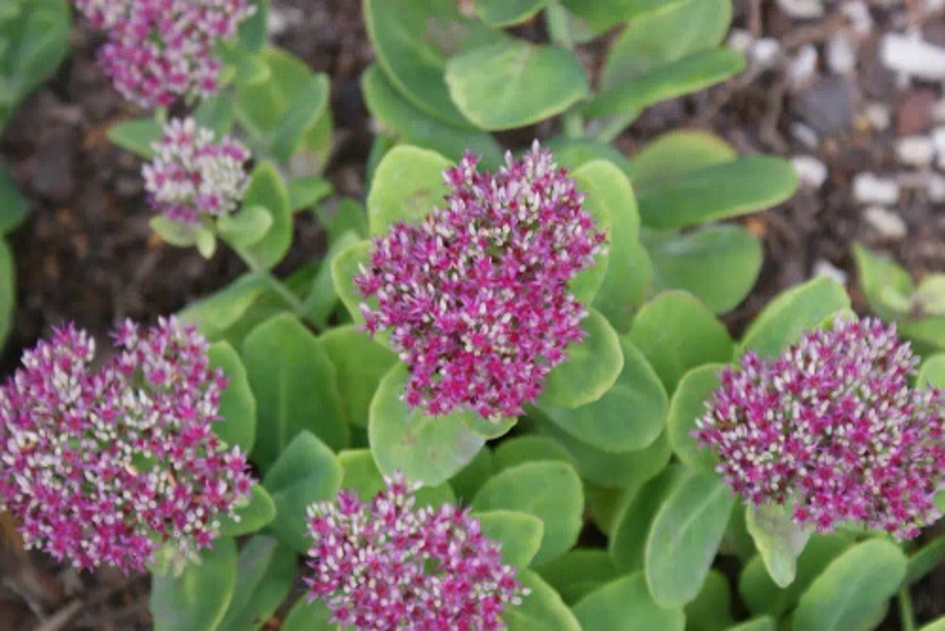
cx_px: 472
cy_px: 316
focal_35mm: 105
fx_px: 2758
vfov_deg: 13.1
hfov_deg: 19.4
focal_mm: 70
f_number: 5.6
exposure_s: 1/100
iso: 400
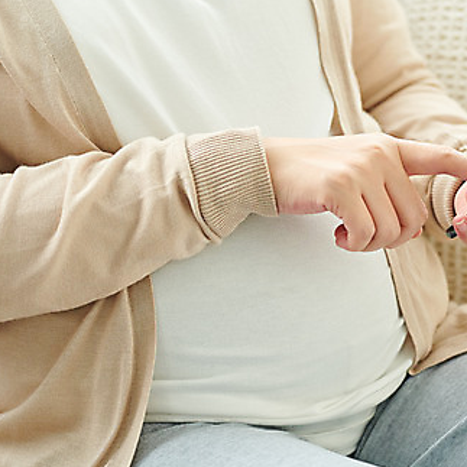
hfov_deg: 13.0
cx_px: 310
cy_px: 205
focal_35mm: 134
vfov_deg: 13.0
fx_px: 2045
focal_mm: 85
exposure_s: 1/125
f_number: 3.2
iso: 500
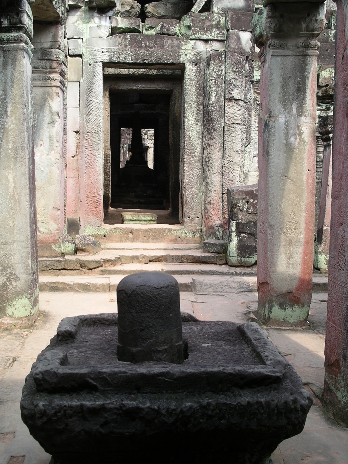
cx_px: 161
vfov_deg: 44.8
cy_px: 242
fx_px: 563
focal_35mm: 42
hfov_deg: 34.3
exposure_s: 1/200
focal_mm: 7.8
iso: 64
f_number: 3.2
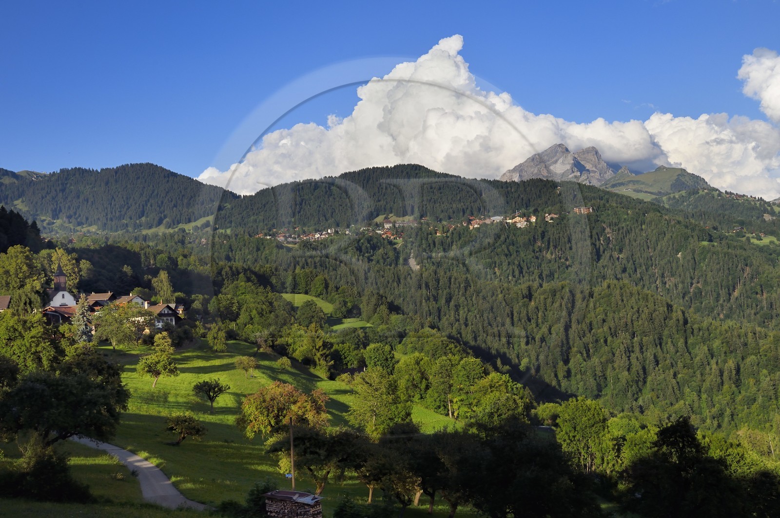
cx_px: 390
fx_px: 1082
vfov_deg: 26.9
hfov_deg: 39.6
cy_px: 259
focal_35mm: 50
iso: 400
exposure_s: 1/800
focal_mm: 50
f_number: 10
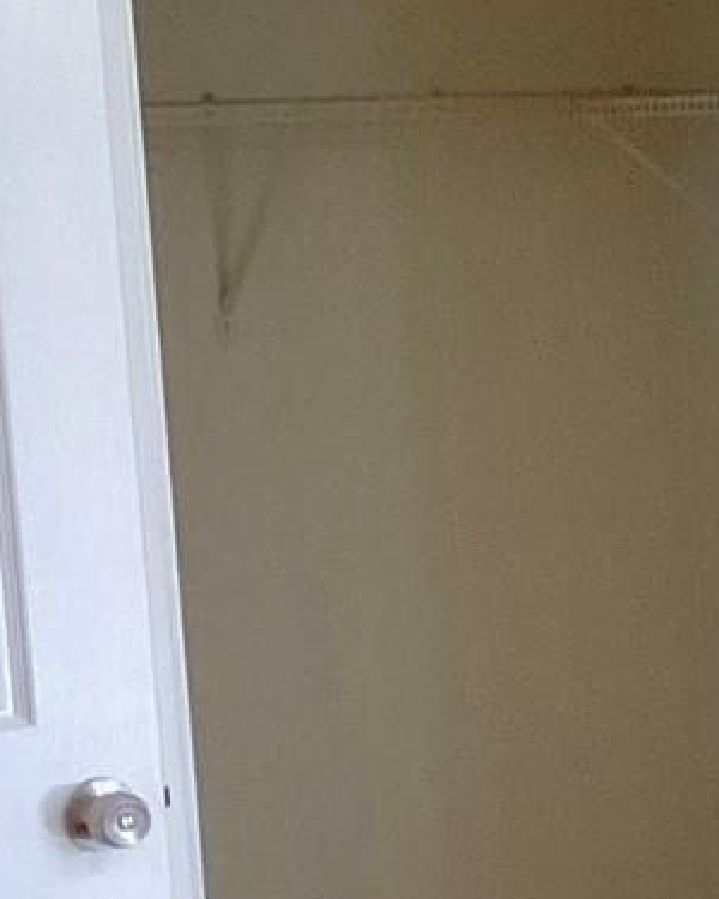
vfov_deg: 14.9
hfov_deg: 10.6
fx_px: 3431
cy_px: 455
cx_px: 1589
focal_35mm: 129
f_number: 2.4
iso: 80
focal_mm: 3.3
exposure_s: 1/120
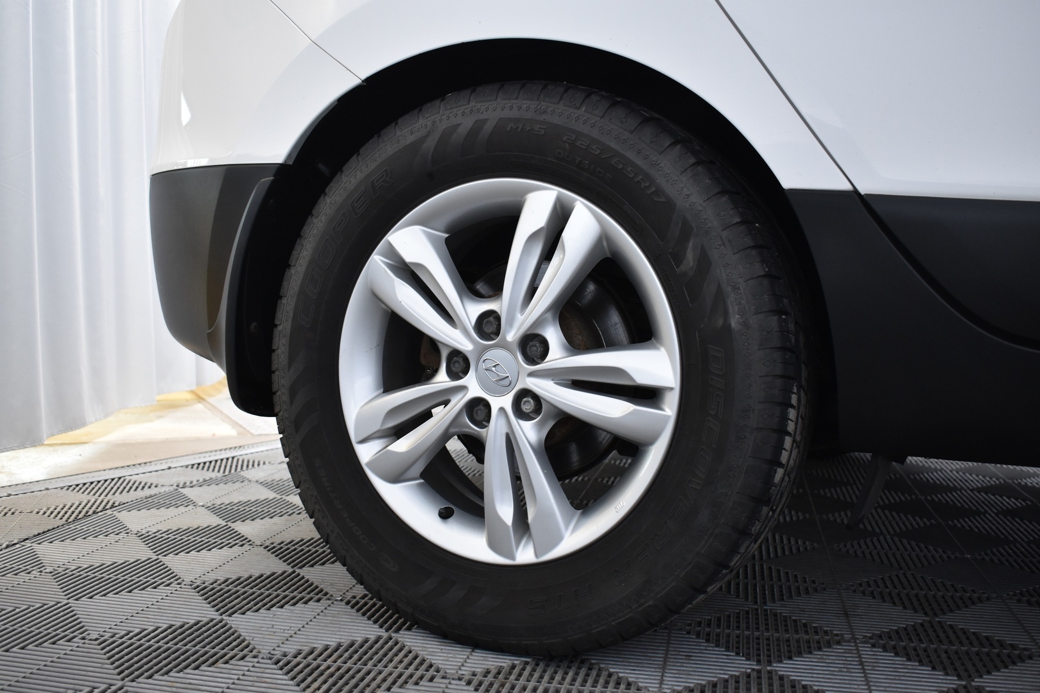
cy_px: 346
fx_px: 1040
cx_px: 520
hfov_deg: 53.1
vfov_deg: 36.9
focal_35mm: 36
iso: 900
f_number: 4
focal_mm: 24
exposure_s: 1/40
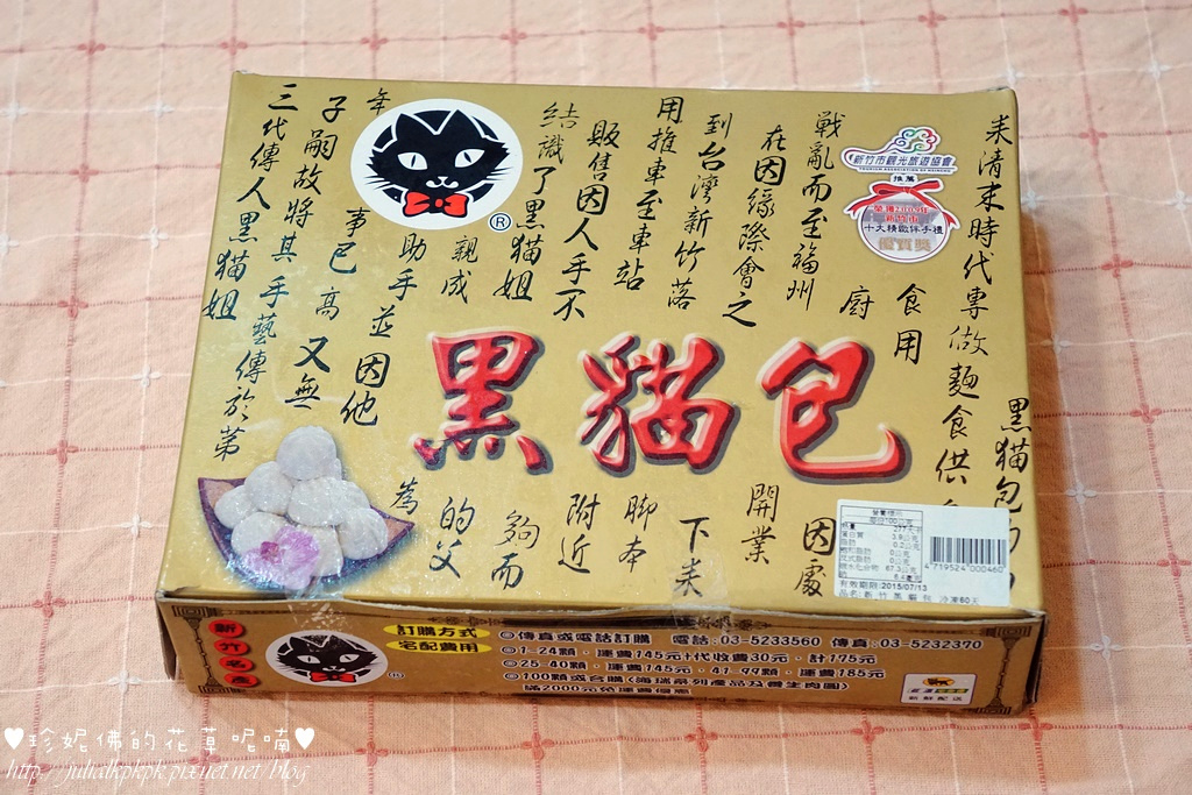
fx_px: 2533
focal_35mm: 76
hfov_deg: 26.5
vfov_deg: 17.8
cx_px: 596
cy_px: 398
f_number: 5
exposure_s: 1/80
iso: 2000
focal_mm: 51
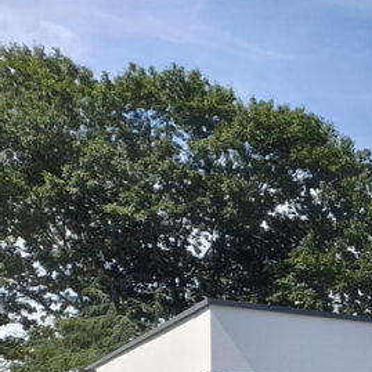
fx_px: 1021
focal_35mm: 84
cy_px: 510
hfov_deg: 16.6
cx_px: 698
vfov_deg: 18.8
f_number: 2
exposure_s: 1/969
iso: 20
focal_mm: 4.6
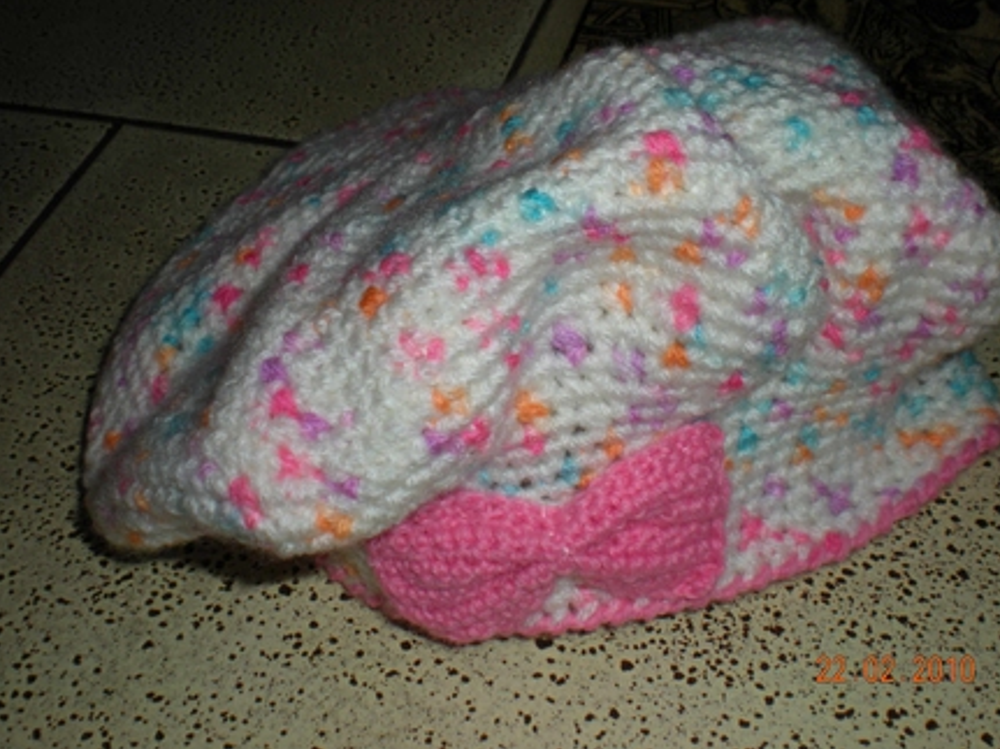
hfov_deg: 41.2
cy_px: 359
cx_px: 517
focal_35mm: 46
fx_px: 1328
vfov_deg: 31.5
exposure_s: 1/60
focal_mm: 7.4
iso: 64
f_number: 4.9
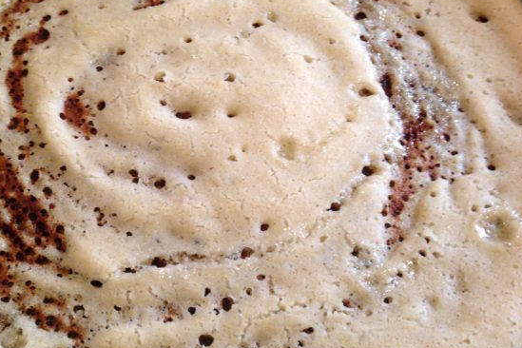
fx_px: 696
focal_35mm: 48
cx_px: 190
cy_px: 176
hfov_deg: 40.8
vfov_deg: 28.1
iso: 100
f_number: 2.4
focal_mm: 4.12
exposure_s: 1/20
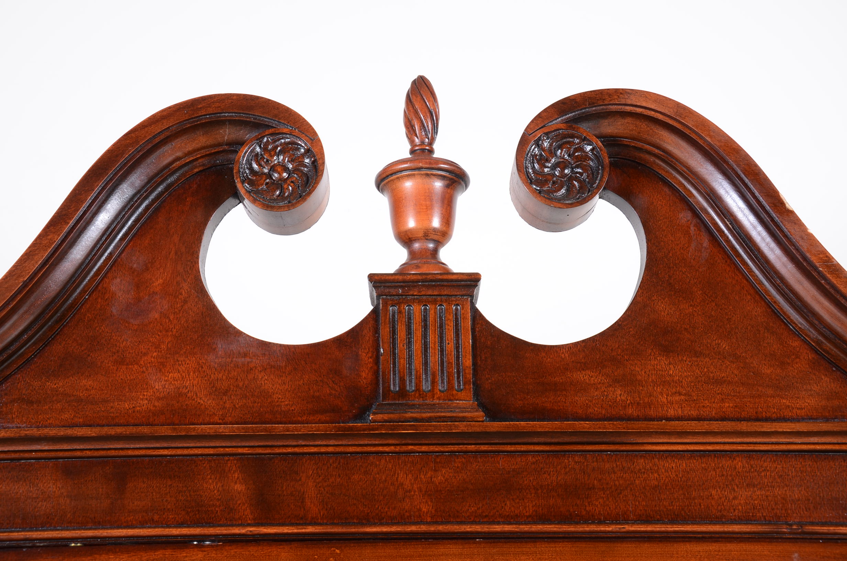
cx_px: 424
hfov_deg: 39.0
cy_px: 280
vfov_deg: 26.4
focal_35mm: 51
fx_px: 1197
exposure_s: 1/125
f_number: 8
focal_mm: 34
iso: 125
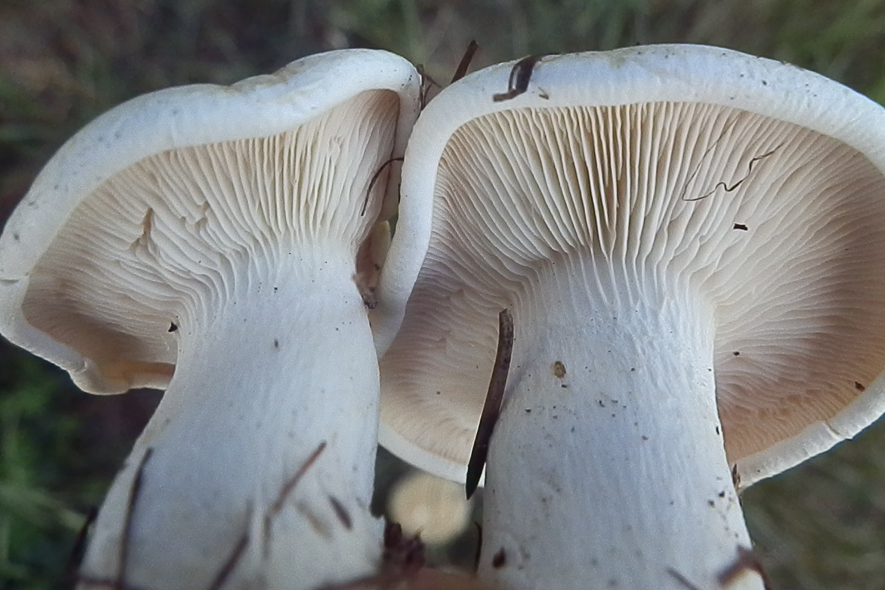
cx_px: 439
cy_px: 250
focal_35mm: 30
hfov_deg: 61.9
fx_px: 737
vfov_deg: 43.5
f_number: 3.1
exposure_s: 1/1000
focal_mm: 5
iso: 640
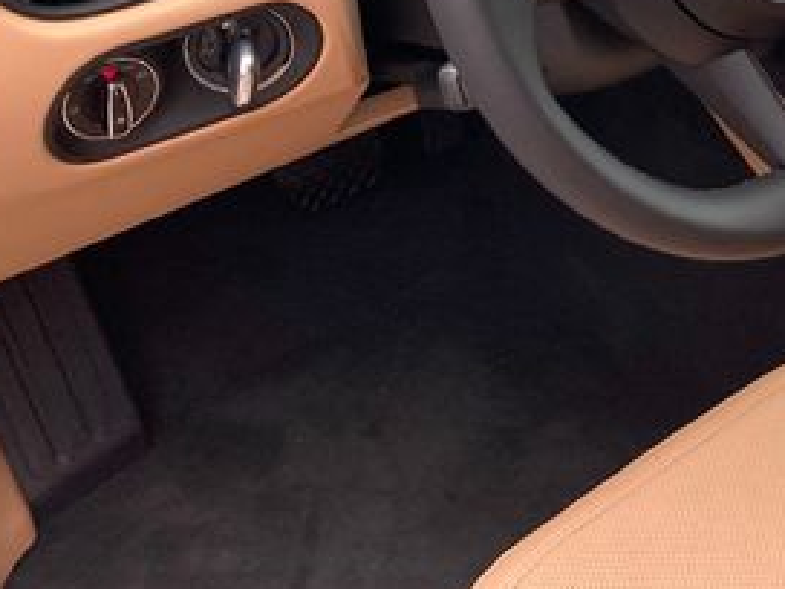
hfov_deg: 27.6
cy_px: -43
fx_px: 1497
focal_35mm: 66
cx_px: 791
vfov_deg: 21.2
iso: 80
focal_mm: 3.99
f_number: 1.8
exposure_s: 1/88
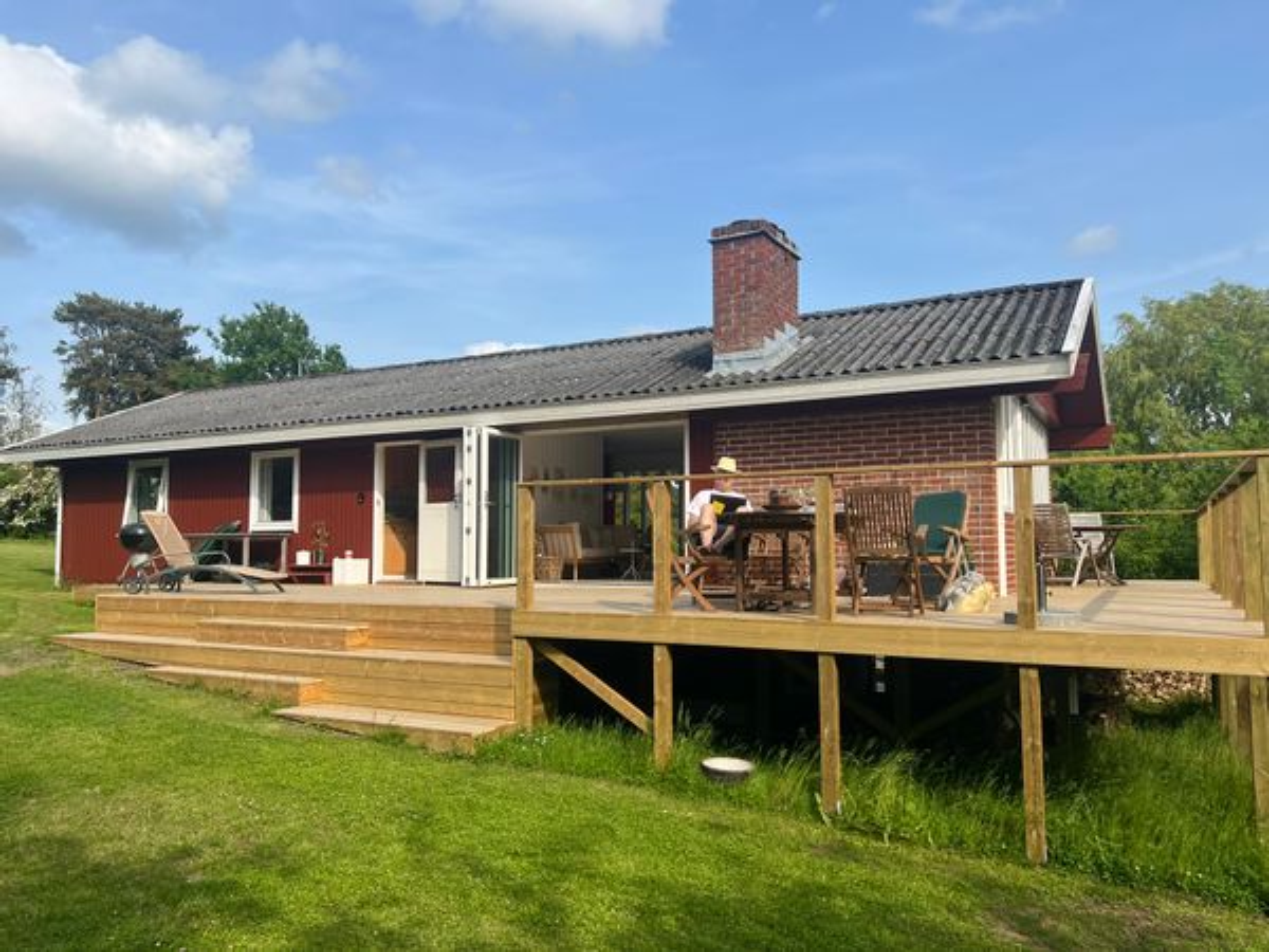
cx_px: 634
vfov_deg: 53.1
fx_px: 953
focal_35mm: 26
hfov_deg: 67.3
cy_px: 476
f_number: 1.5
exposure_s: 1/3356
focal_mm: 5.7
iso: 50
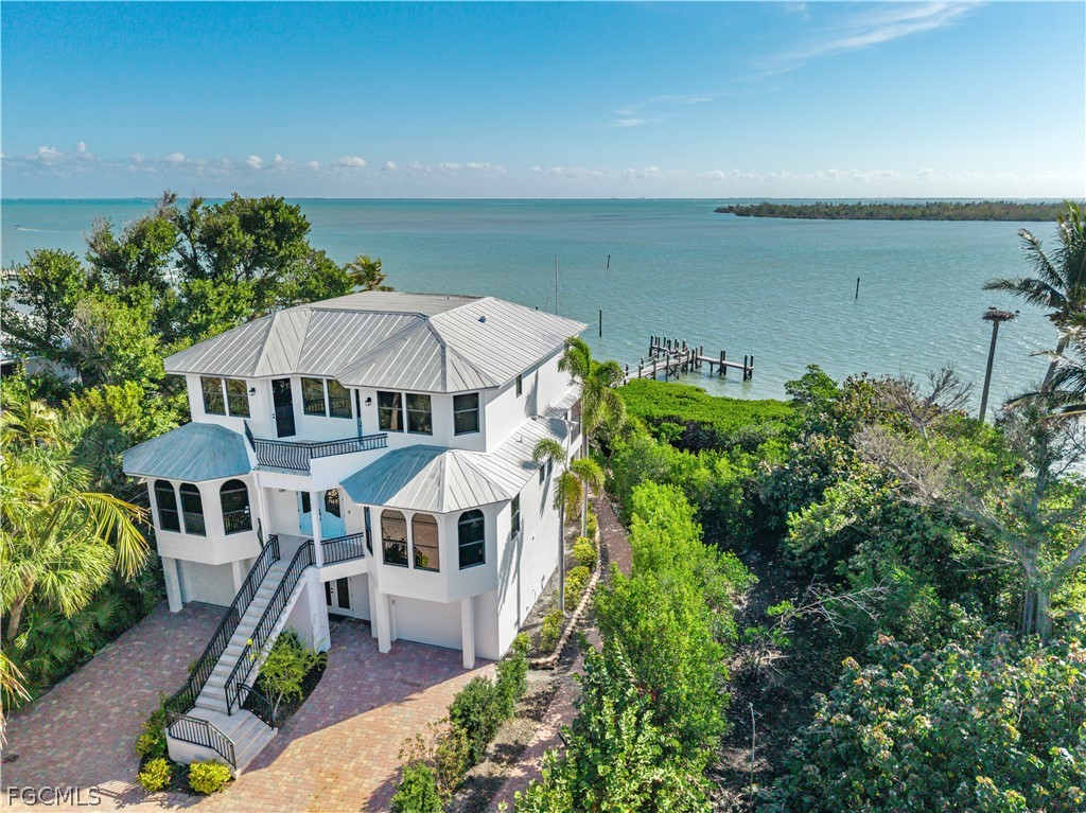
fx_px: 753
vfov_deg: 56.8
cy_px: 406
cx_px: 543
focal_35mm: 24
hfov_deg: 71.6
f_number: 1.8
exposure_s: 1/500
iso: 100
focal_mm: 8.67
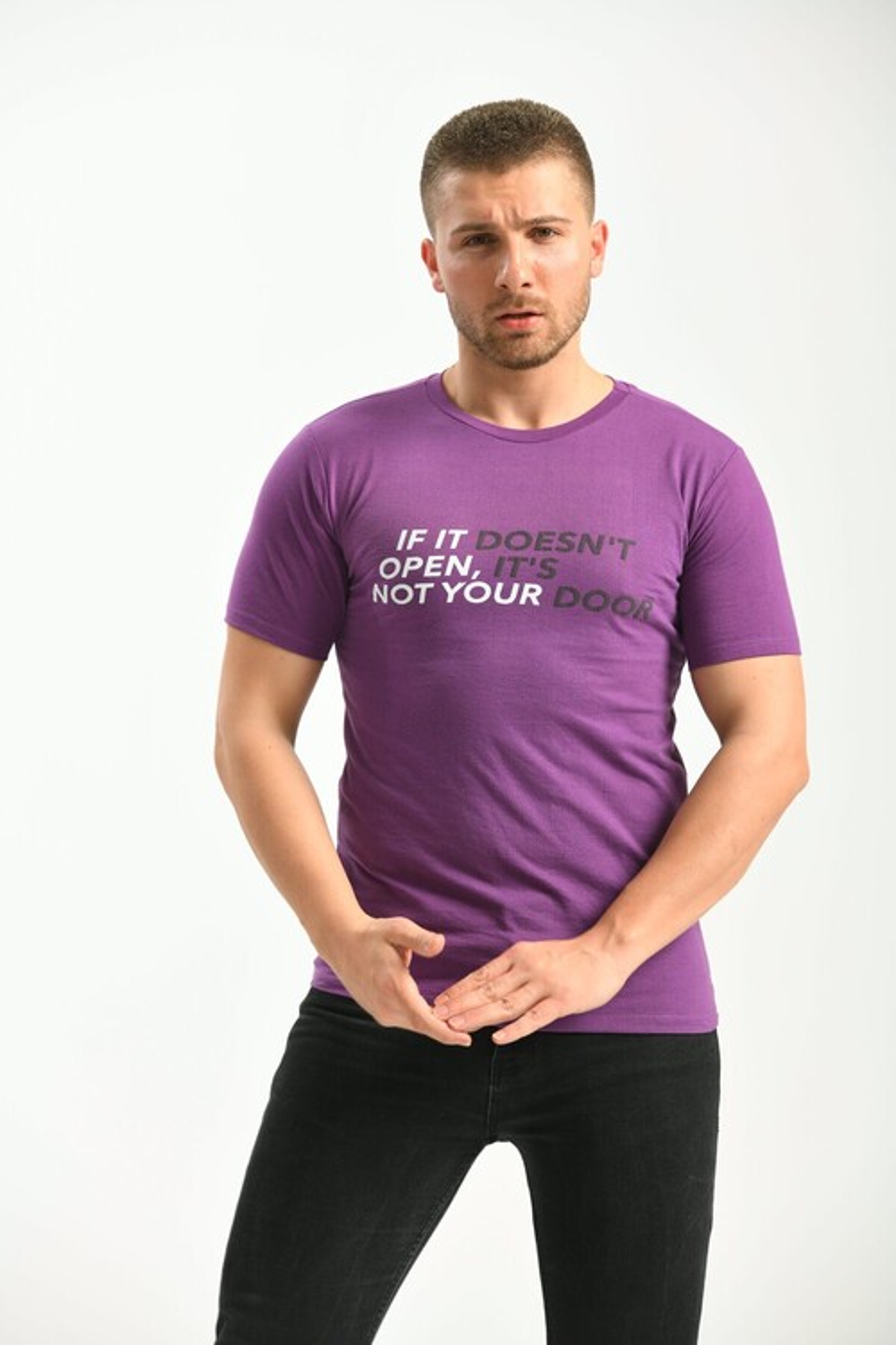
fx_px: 4853
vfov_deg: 15.8
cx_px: 448
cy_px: 672
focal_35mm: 130
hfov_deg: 10.5
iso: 100
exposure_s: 1/160
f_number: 5.6
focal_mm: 130
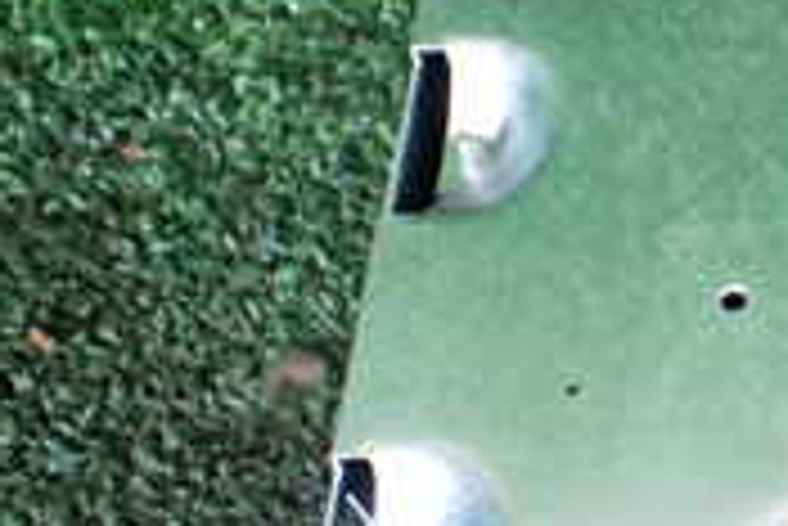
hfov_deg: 17.5
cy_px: 193
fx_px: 2344
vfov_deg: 12.8
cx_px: 1112
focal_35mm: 107
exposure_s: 1/125
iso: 500
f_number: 2.3
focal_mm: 5.4
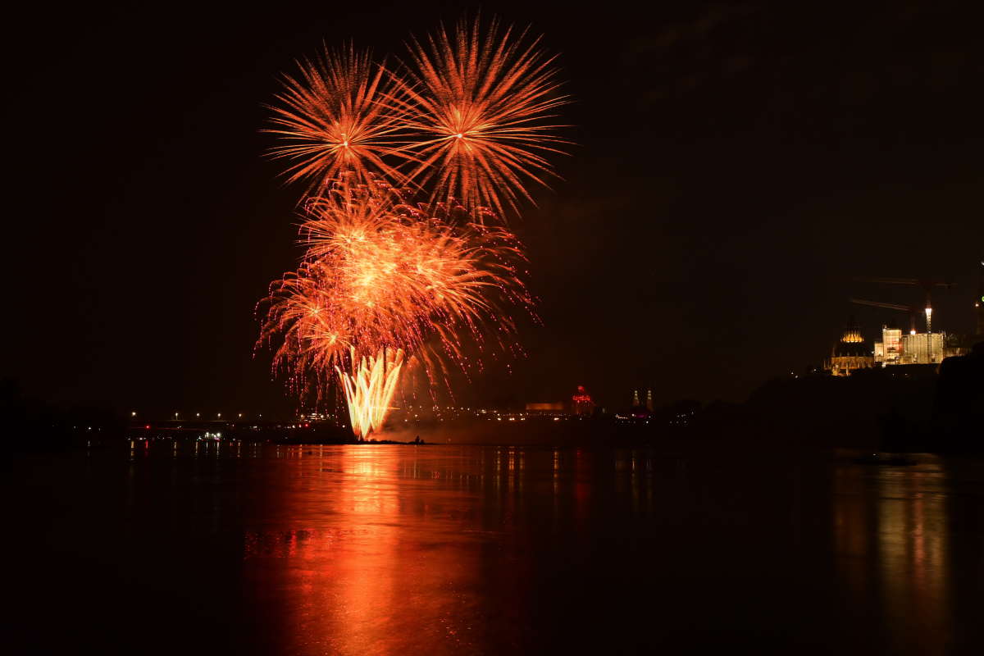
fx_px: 1086
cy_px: 328
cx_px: 492
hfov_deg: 48.7
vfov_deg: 33.6
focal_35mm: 40
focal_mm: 26.5
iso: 400
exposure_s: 1.6
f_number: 11
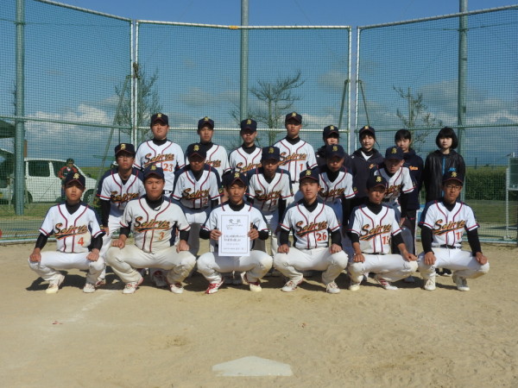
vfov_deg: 32.2
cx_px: 259
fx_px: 673
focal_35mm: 45
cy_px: 194
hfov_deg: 42.1
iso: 100
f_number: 5
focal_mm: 8.1
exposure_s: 1/1250
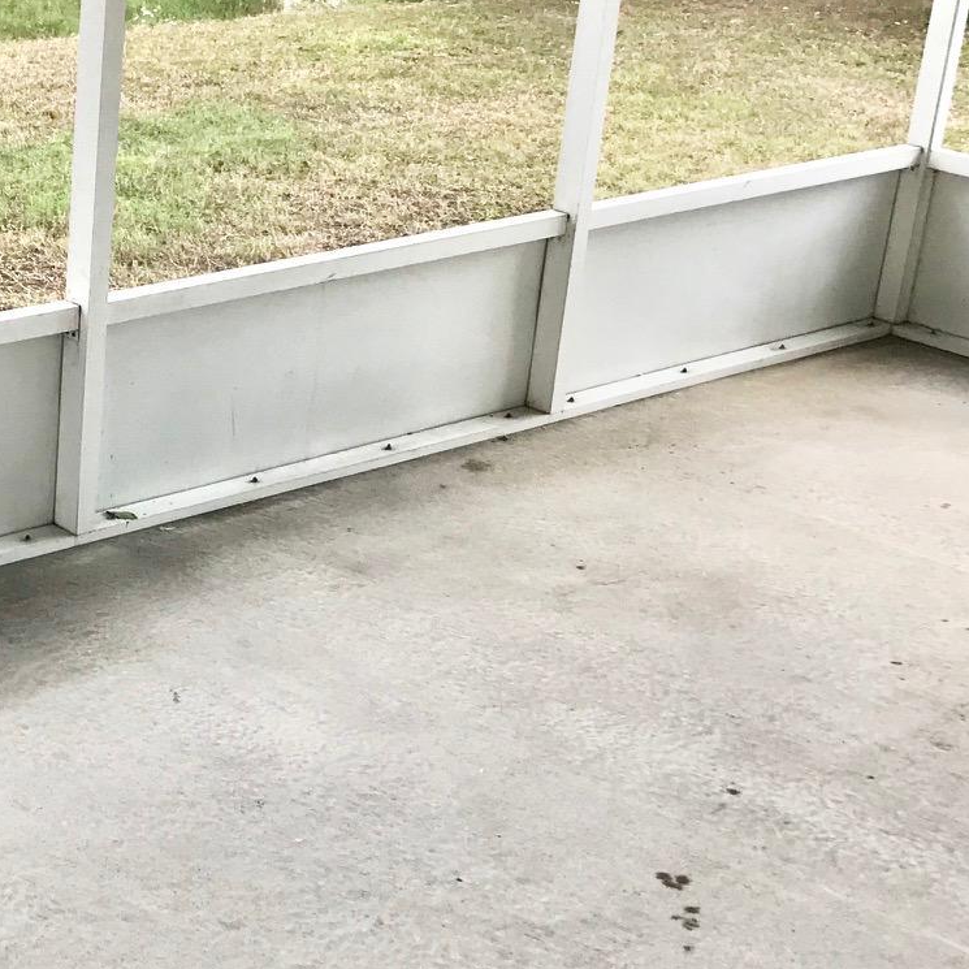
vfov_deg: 25.7
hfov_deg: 24.3
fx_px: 2122
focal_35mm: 67
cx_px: -48
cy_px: 437
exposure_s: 1/120
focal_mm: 3.99
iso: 32
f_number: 1.8
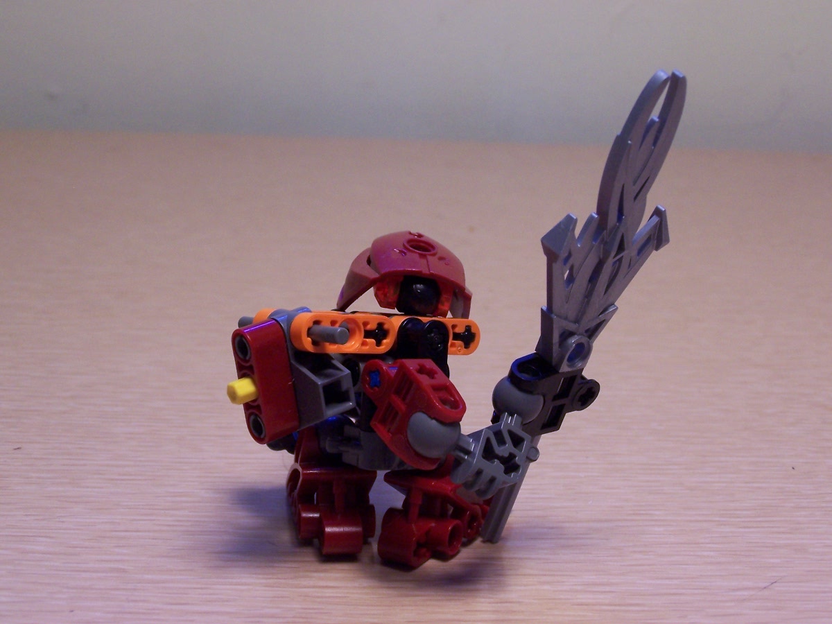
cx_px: 416
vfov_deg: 21.9
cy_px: 312
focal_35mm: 67
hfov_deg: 29.0
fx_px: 1610
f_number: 3.2
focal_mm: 11.1
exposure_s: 1/20
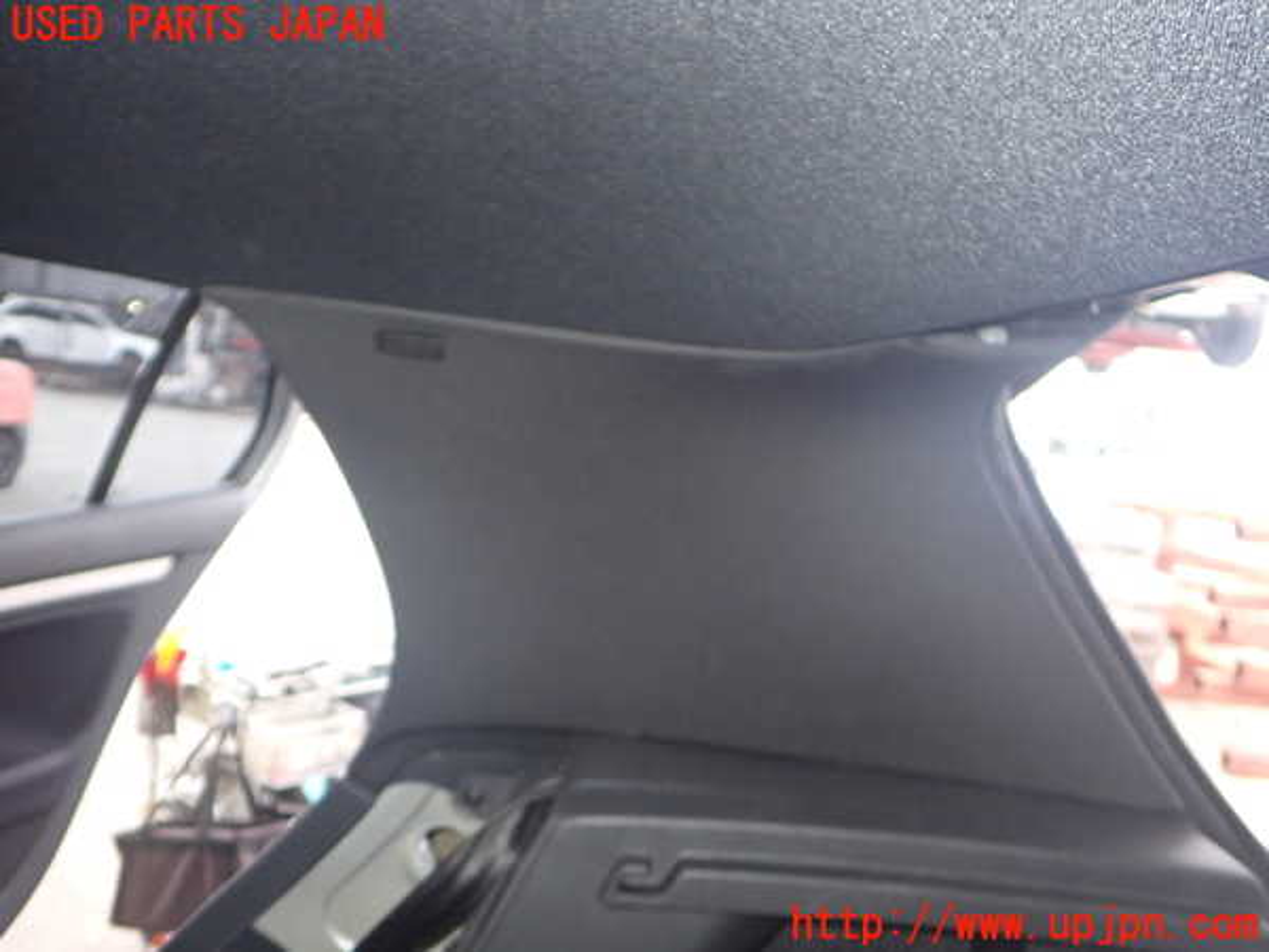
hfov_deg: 60.0
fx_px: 1100
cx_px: 634
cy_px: 476
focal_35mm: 30
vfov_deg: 46.8
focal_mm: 5.4
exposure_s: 1/30
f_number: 2.3
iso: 400
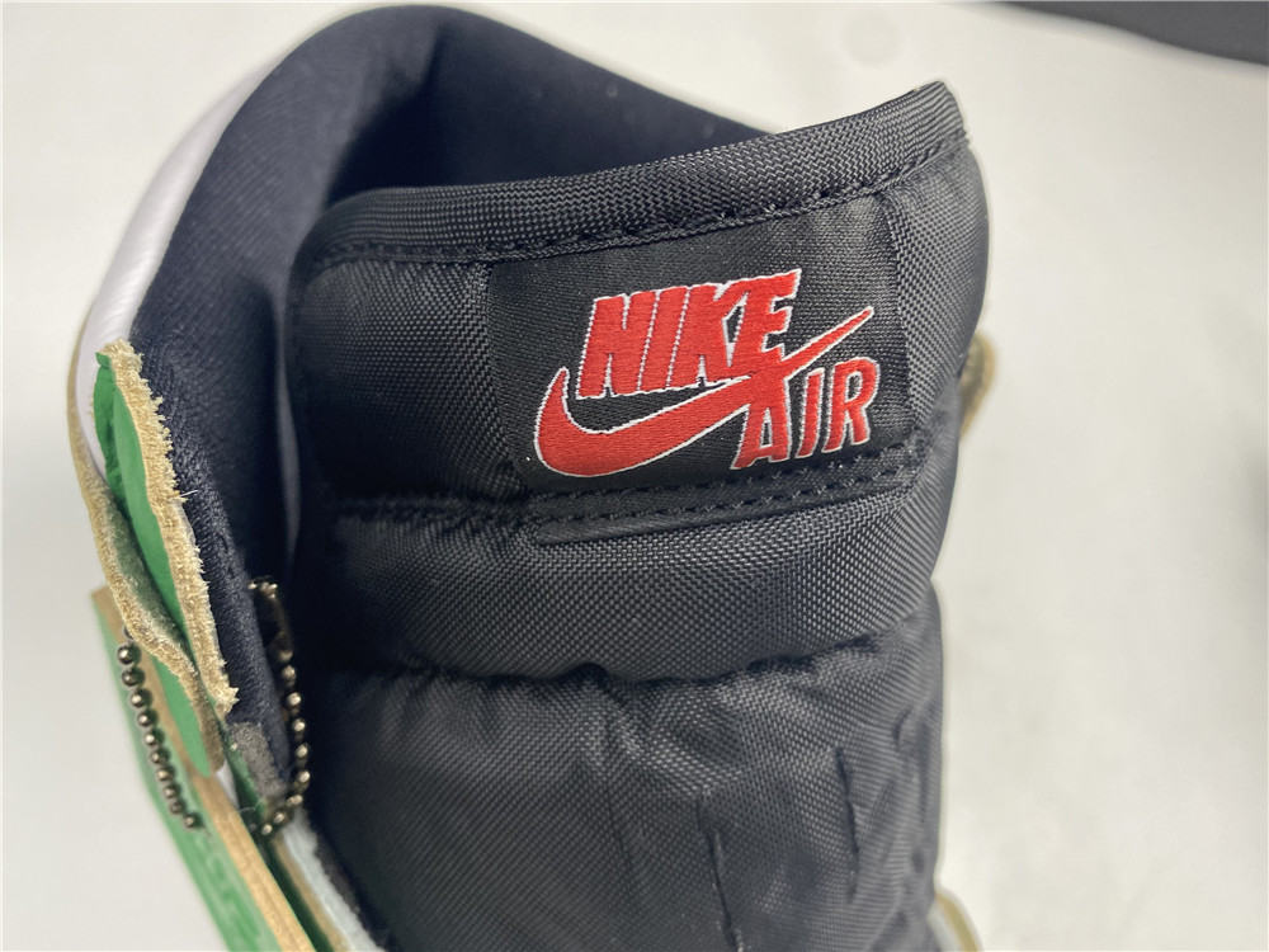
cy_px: 476
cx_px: 634
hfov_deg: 67.3
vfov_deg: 53.1
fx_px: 953
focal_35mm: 26
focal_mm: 4.25
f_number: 1.8
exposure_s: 1/100
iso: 100
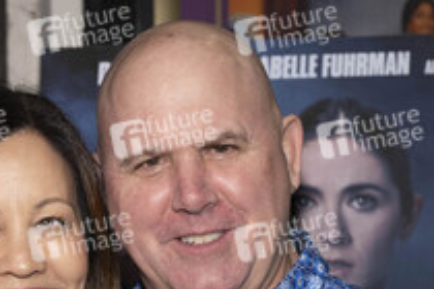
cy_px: 289
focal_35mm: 144
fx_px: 1736
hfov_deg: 14.2
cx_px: 108
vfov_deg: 9.5
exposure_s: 1/200
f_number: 5.6
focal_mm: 67
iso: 800
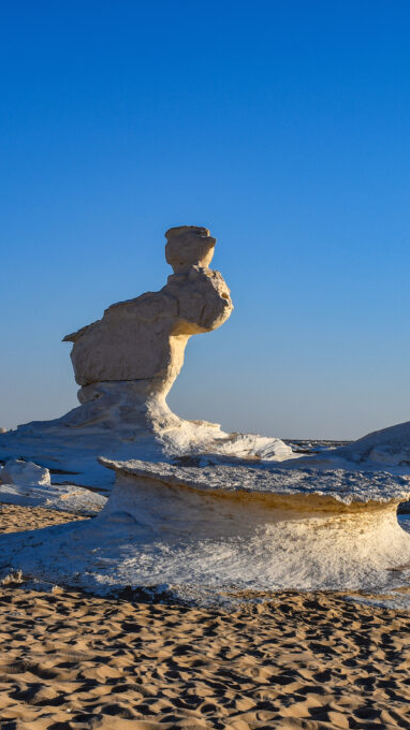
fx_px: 1374
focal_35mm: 71
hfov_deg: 16.9
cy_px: 364
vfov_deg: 29.8
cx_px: 291
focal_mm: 30
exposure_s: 1/320
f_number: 9
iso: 100
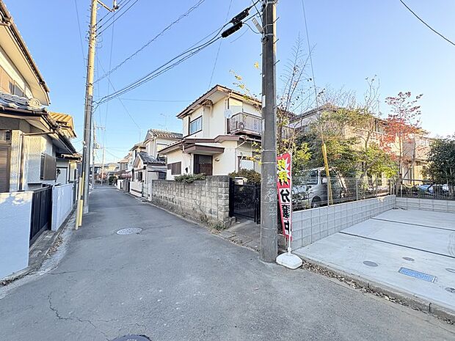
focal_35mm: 14
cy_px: 170
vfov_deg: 85.7
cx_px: 228
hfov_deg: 102.1
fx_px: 184
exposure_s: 1/187
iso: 64
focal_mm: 2.22
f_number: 2.2
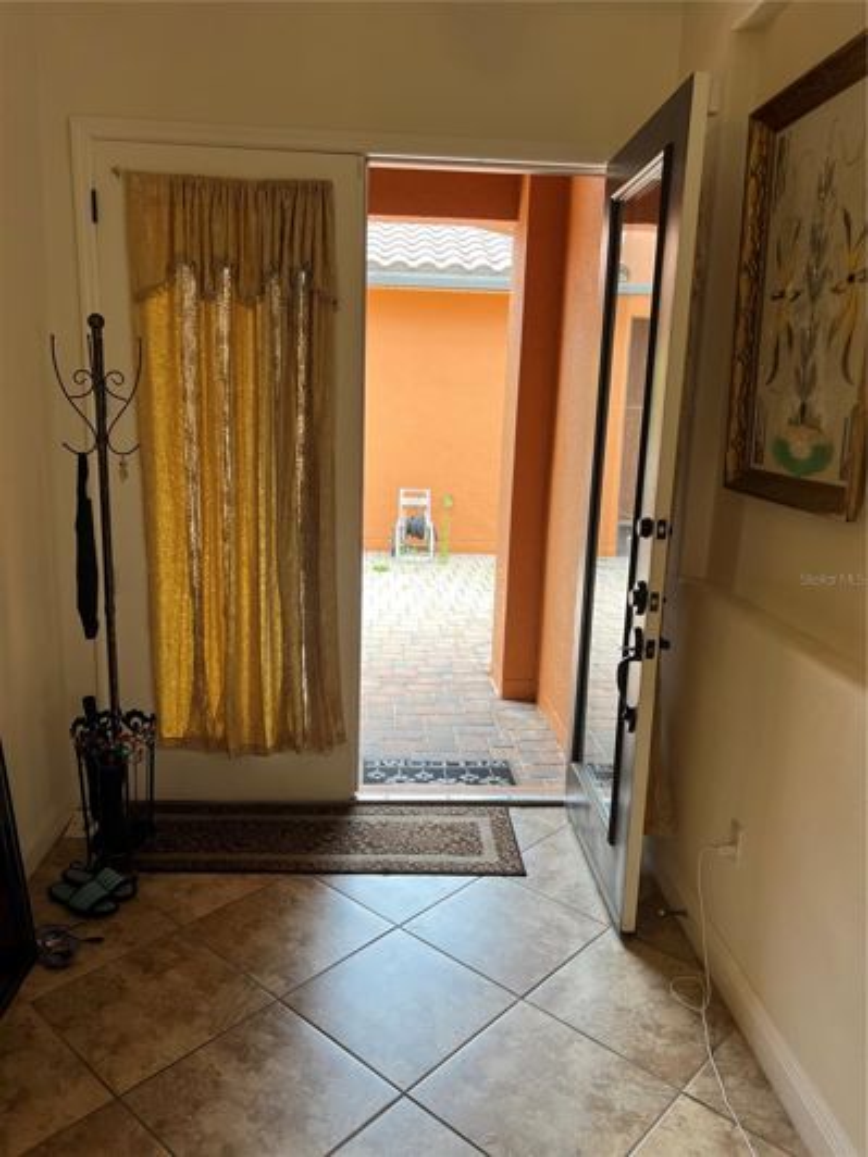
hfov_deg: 53.1
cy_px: 578
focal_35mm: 26
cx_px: 434
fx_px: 869
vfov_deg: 67.3
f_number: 1.5
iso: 50
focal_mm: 5.7
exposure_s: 1/120
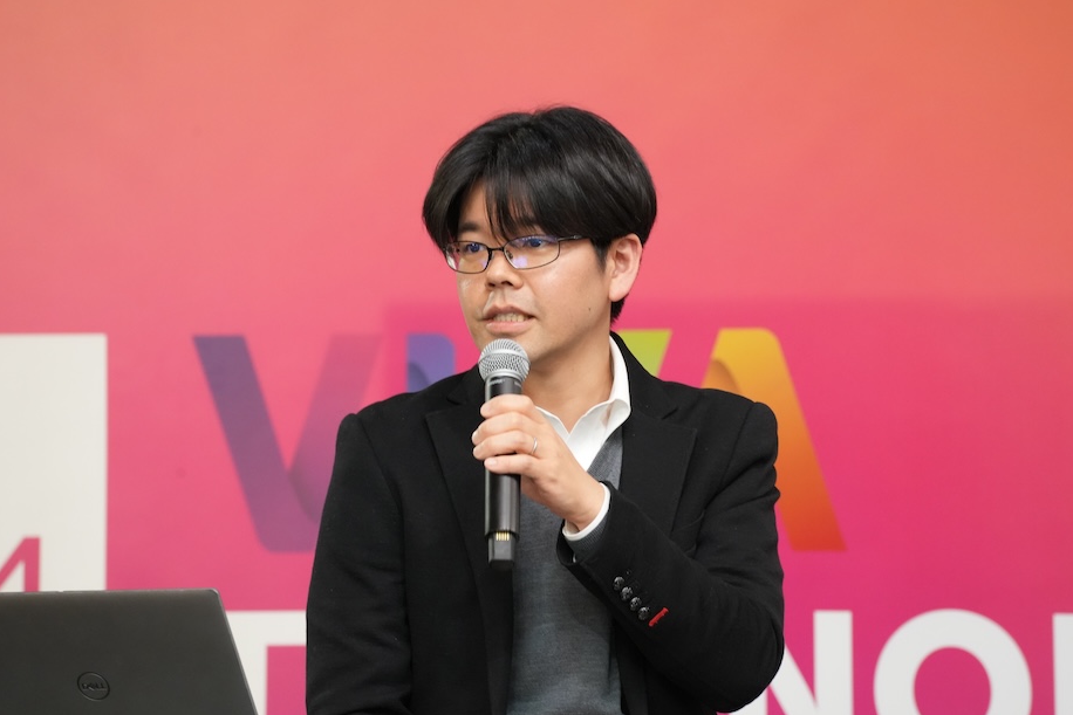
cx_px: 569
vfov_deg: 4.3
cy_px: 388
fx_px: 9568
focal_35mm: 321
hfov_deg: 6.4
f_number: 9
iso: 5000
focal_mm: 287
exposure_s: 1/60
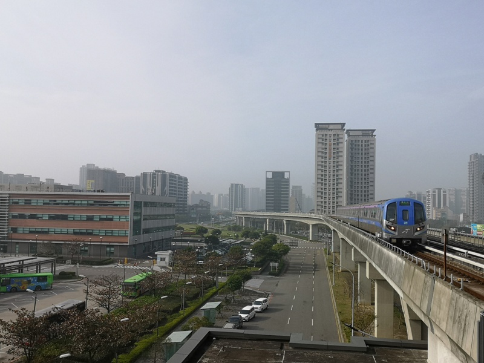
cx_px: 242
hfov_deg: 52.6
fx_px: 489
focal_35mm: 35
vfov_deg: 40.7
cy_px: 182
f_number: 1.8
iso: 50
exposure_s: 1/2128
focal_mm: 3.95
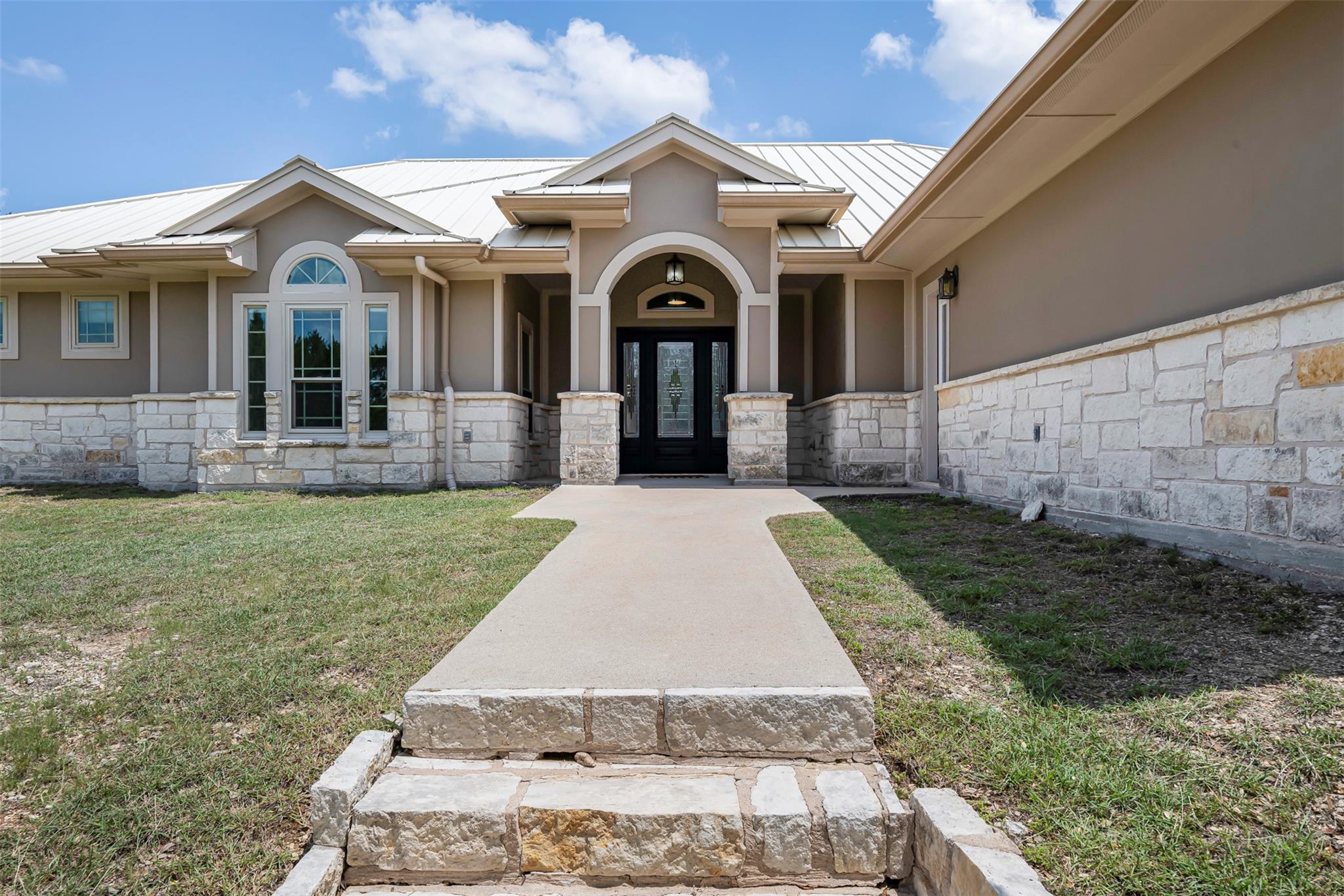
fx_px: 896
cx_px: 672
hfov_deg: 73.7
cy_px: 448
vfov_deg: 53.1
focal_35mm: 24
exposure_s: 1/500
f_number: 11
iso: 250
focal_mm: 24
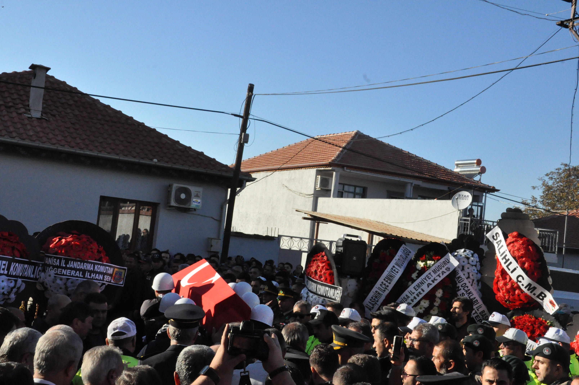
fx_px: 675
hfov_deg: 46.4
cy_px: 192
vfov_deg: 31.8
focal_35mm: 42
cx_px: 290
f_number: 18
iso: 3200
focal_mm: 28
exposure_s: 1/1250
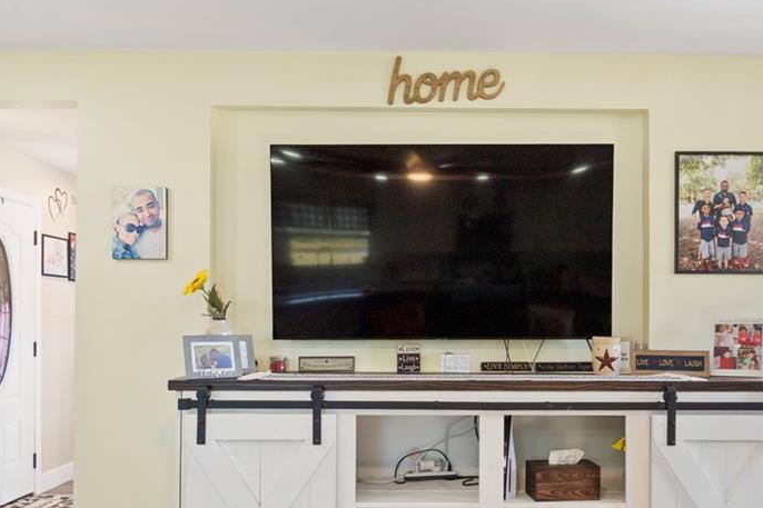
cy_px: 319
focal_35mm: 35
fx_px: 742
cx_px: 389
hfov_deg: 54.4
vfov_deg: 37.6
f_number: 8
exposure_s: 1
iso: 100
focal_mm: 10
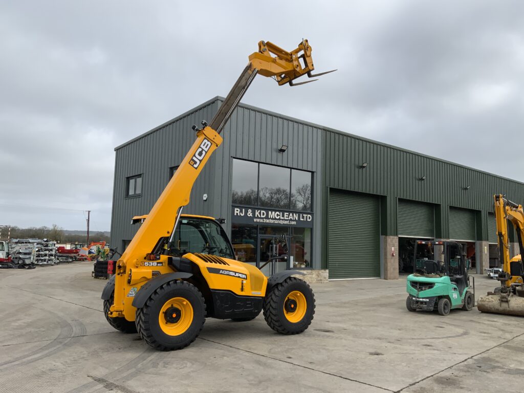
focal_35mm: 29
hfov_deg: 61.7
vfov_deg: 48.2
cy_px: 196
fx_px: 439
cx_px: 262
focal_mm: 3
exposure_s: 1/1534
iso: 16
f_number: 1.8
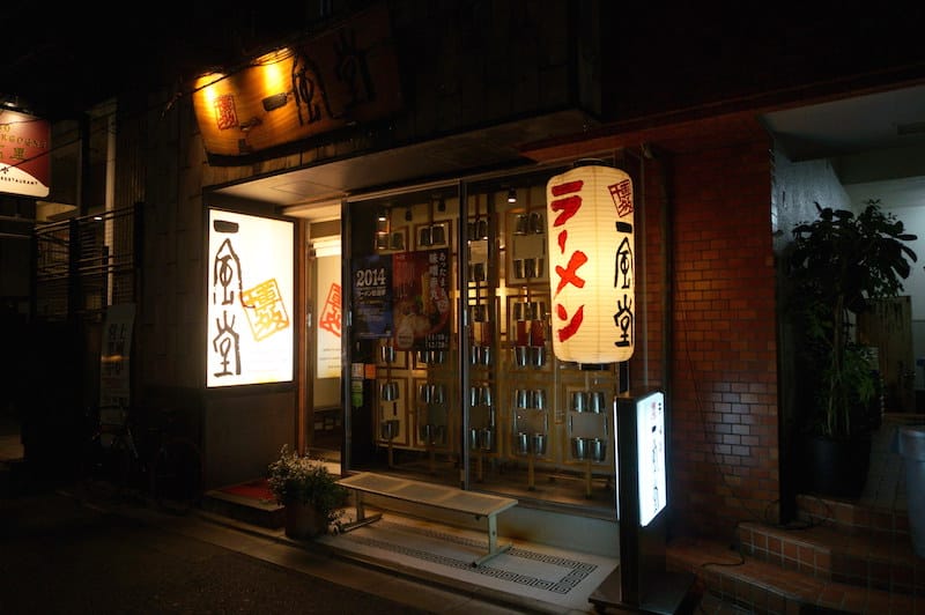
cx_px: 462
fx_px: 616
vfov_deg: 53.1
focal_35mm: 24
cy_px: 308
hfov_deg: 73.8
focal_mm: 16
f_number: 4
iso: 400
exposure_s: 1/60
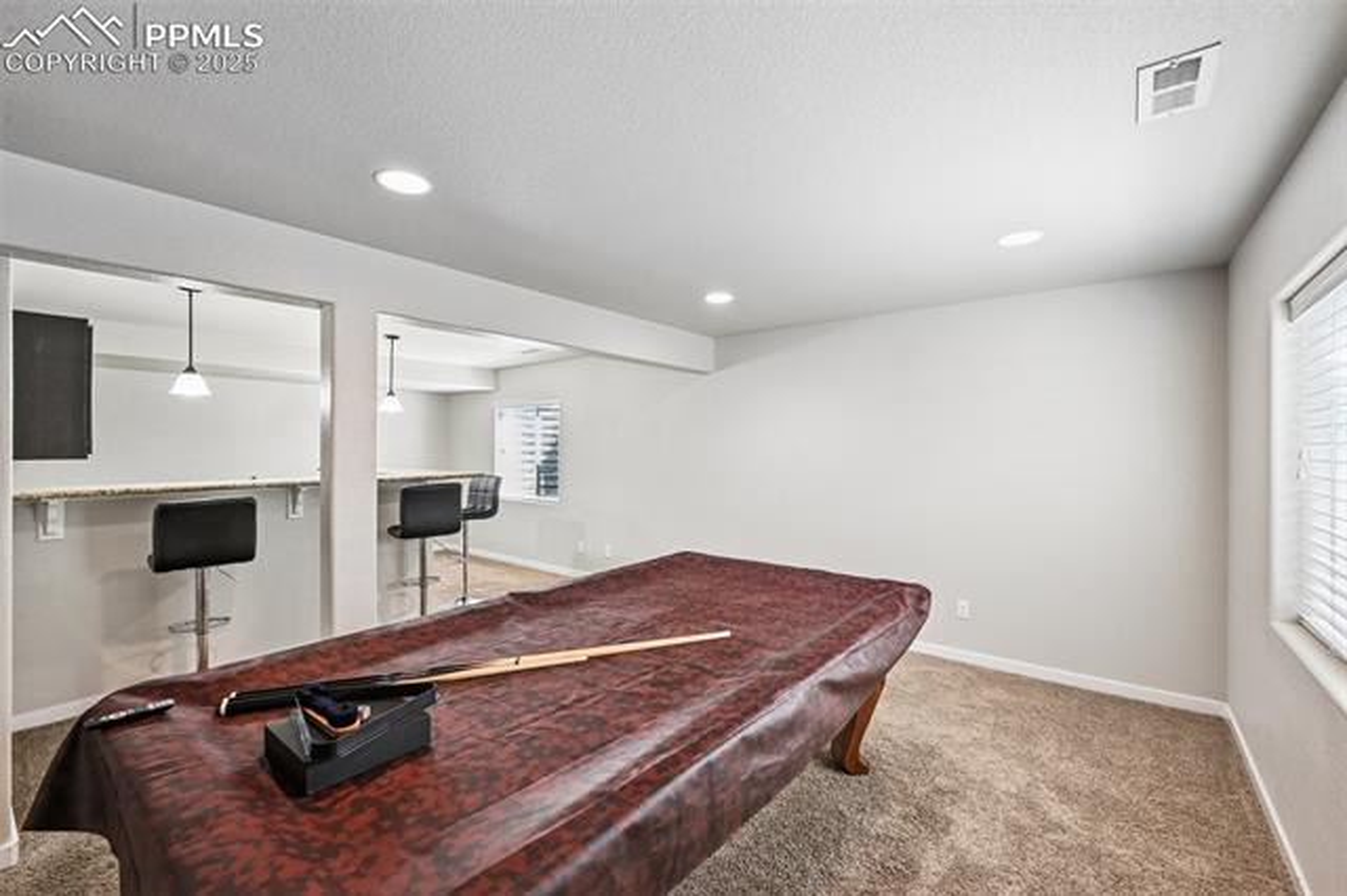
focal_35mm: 15
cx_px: 674
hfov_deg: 100.4
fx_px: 561
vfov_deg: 77.3
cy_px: 448
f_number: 11
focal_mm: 15
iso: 800
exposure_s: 1/6
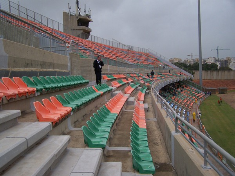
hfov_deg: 49.0
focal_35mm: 38
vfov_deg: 37.7
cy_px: 88
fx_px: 258
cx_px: 118
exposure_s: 1/100
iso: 64
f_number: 2.8
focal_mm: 6.3
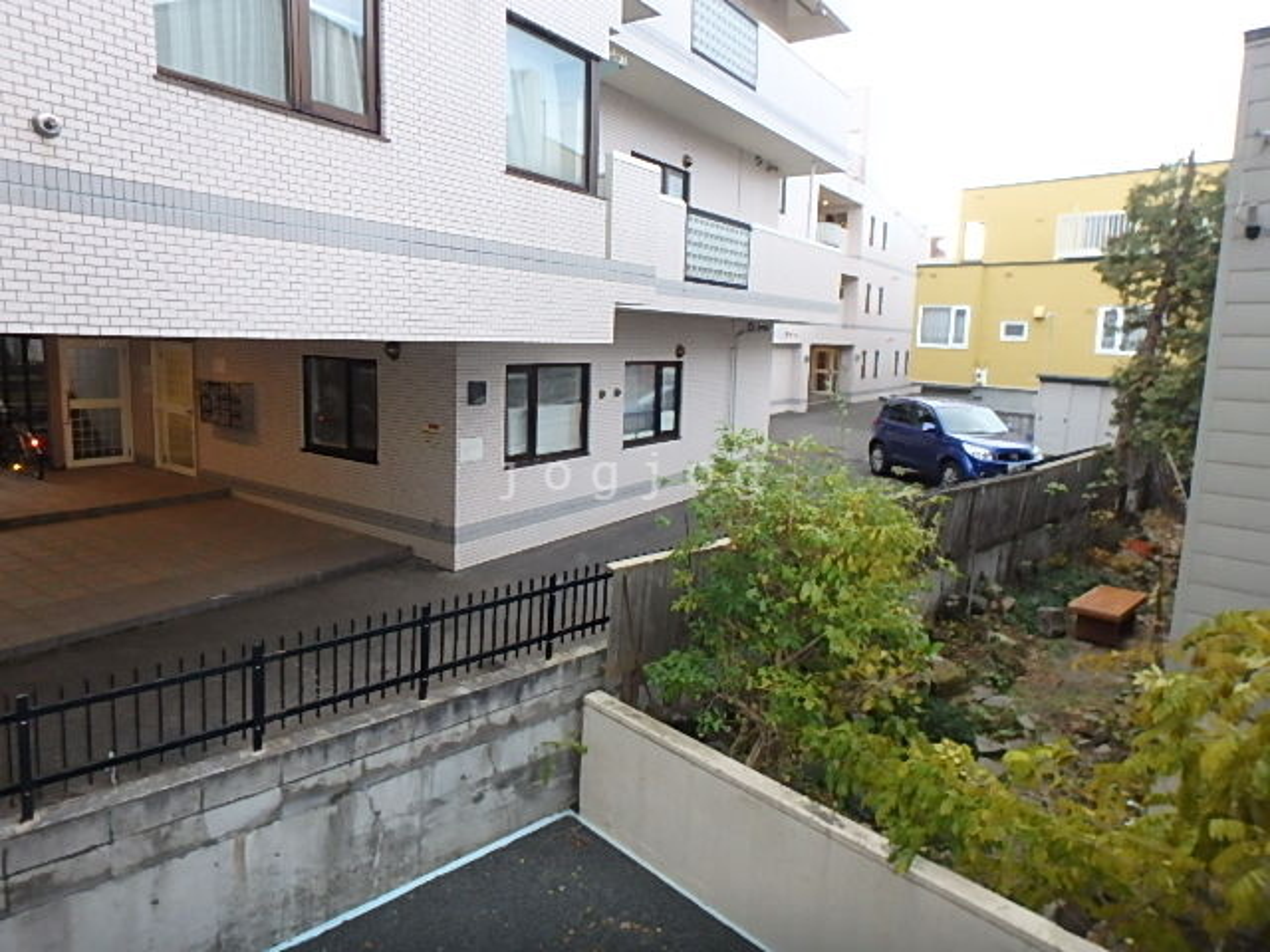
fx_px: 770
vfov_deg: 63.4
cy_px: 476
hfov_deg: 79.0
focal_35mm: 21
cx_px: 635
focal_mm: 3.7
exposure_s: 1/30
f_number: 3.5
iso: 400
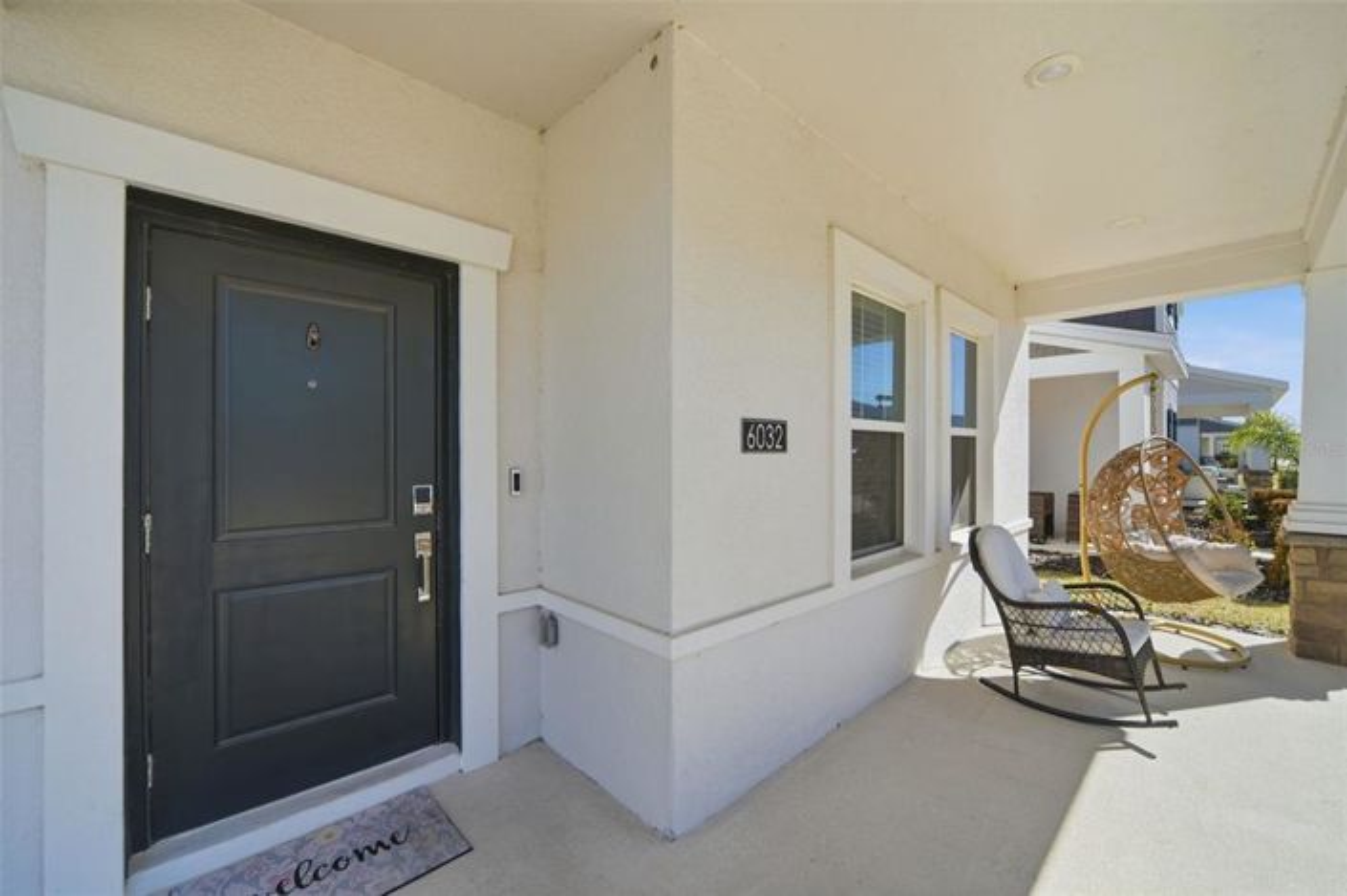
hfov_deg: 104.3
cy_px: 448
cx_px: 674
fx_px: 523
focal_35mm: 14
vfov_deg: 81.1
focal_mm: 14
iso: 125
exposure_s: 1/500
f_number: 11
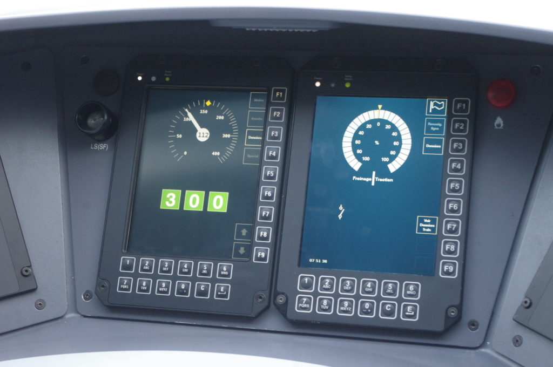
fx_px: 1258
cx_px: 276
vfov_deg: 16.6
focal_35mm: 82
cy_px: 184
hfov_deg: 24.8
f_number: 5.6
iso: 1600
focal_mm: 55
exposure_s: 1/50
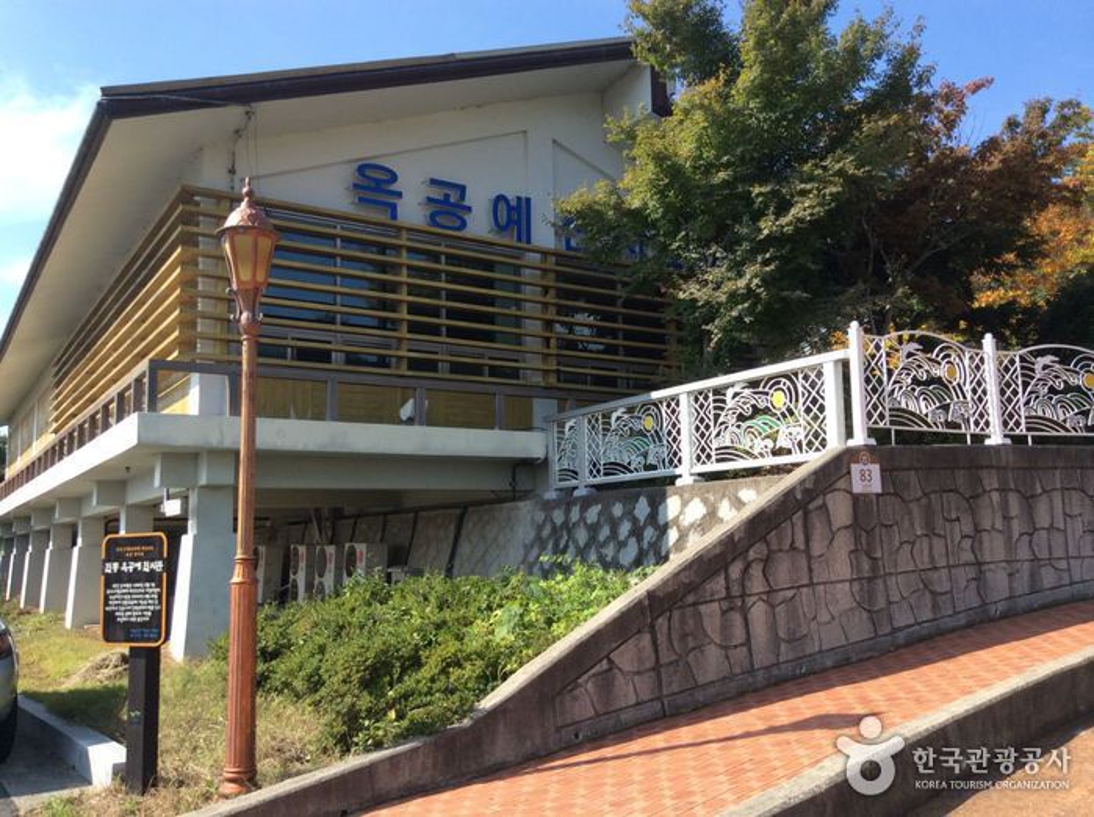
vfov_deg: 42.8
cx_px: 547
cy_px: 408
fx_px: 1041
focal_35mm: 33
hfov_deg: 55.4
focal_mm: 3.3
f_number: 2.4
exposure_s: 1/894
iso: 32
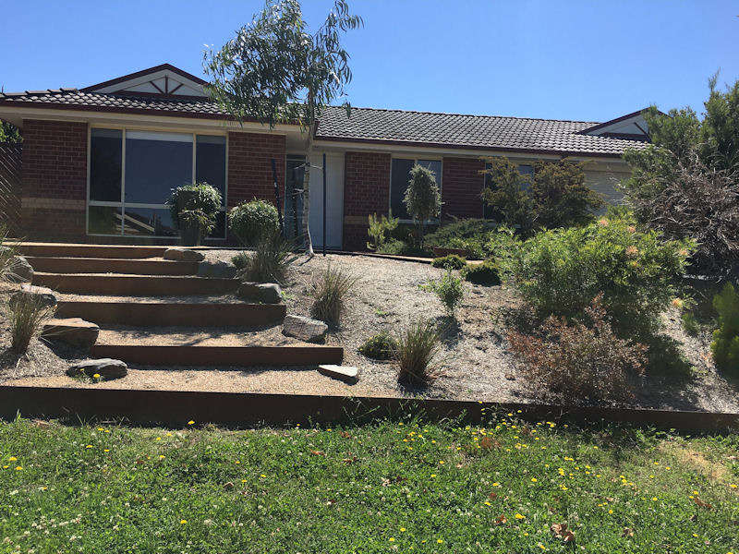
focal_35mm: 29
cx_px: 370
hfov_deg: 61.7
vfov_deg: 48.2
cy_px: 277
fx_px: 619
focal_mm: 4.15
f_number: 2.2
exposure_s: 1/1603
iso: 25
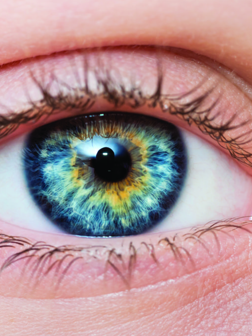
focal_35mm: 228
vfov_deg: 8.7
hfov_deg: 6.5
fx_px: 2212
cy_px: 168
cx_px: 105
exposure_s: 1/200
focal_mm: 105
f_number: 8
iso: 125
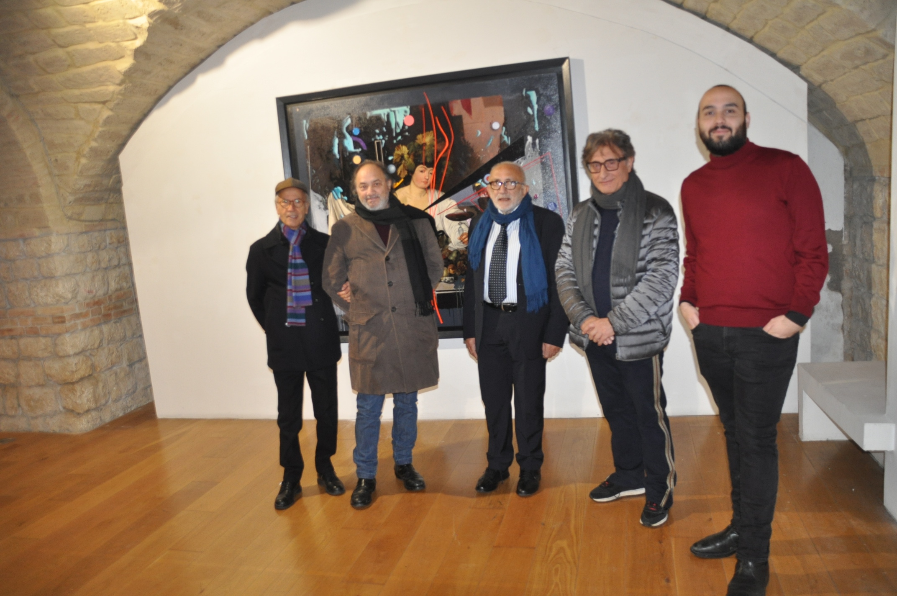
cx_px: 448
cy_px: 298
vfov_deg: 47.8
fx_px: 672
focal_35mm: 27
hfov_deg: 67.4
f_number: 3.5
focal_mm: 18
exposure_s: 1/80
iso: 800
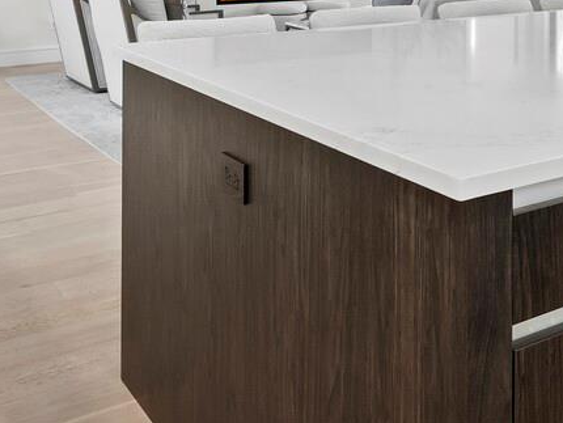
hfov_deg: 34.9
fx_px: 846
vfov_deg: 25.4
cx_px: 496
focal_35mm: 52
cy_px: -77
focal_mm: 7
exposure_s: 1/2
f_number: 11
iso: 320
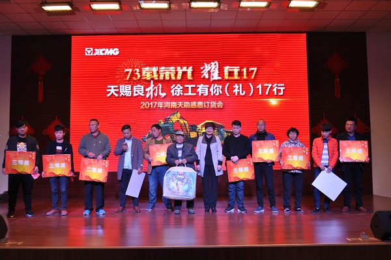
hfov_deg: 53.2
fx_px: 390
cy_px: 130
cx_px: 196
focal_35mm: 36
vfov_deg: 36.8
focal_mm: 24
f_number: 2.8
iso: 400
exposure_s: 1/320
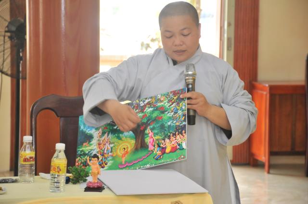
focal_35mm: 135
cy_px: 102
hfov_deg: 15.2
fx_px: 1154
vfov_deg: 10.1
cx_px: 154
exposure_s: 1/50
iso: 1000
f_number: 5.3
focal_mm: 90
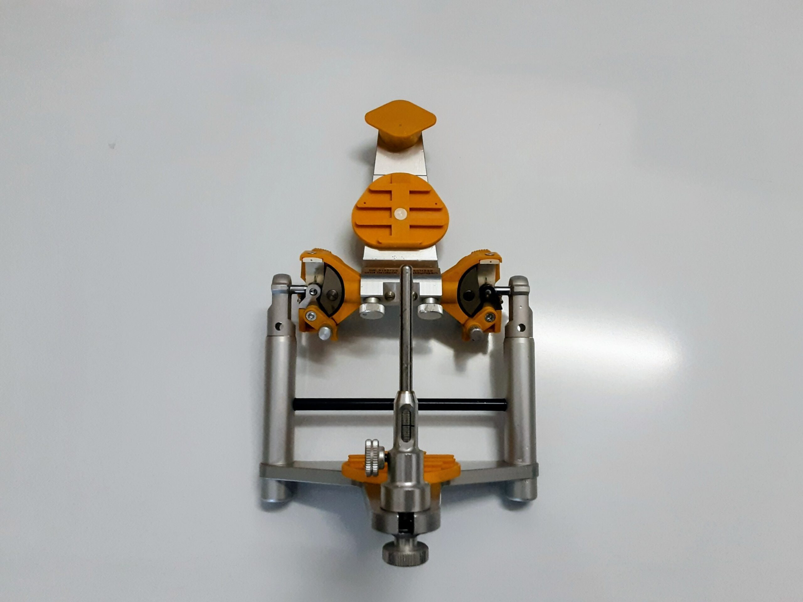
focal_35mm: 28
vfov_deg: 49.7
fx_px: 650
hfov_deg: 63.4
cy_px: 301
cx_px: 402
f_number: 1.9
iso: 200
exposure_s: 1/50
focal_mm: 2.9
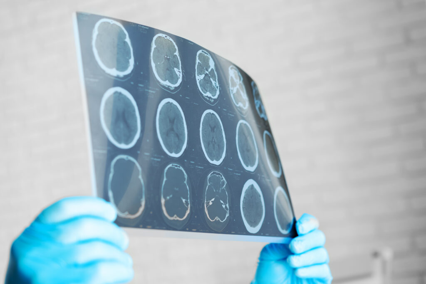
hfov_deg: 36.2
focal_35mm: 55
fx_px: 651
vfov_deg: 24.6
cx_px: 213
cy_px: 142
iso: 160
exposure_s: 1/100
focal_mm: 55
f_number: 3.2
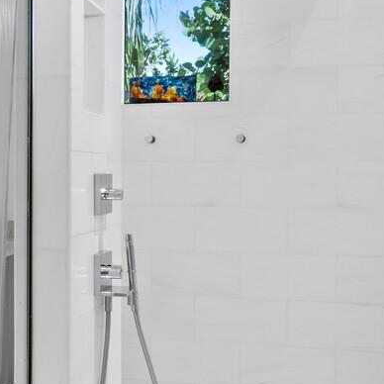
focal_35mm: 51
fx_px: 640
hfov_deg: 32.9
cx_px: 104
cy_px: 136
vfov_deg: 33.2
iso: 400
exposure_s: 1/8
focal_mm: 7
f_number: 9
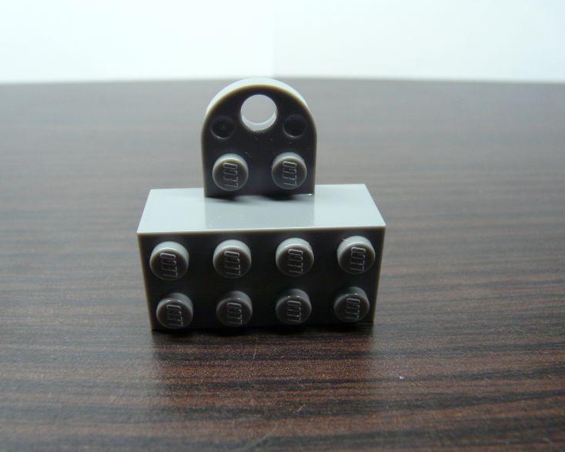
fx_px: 502
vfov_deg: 48.5
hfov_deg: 58.8
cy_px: 225
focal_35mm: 30
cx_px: 271
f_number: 2.8
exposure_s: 1/30
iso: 200
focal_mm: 4.6
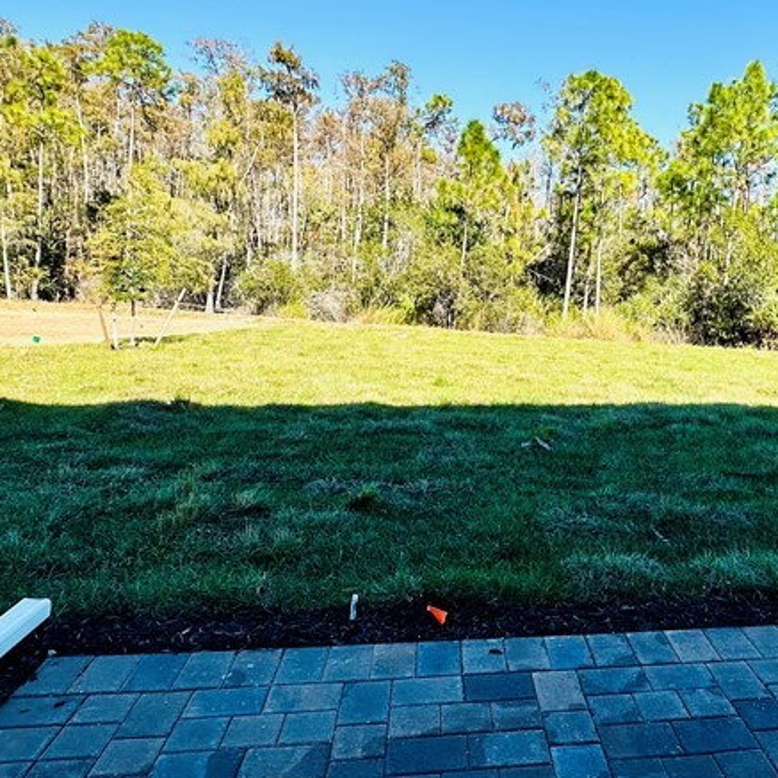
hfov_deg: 54.0
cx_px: 545
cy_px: 299
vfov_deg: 55.1
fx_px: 737
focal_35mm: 29
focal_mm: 2.22
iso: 40
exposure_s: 1/1072
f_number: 2.2
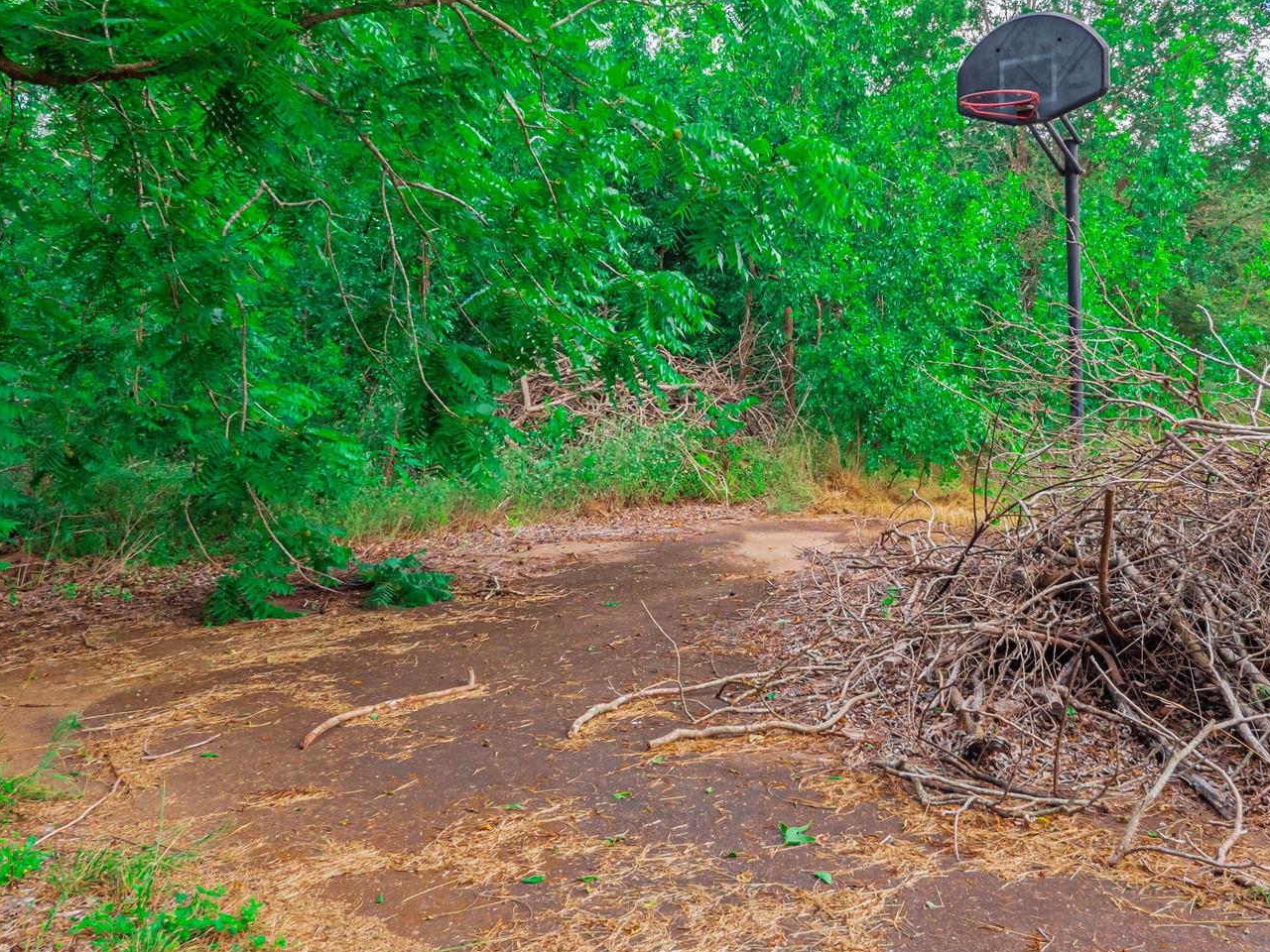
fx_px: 1174
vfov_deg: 43.8
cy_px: 355
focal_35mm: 32
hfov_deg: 55.8
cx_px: 830
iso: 200
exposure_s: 1/160
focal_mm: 10
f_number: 8
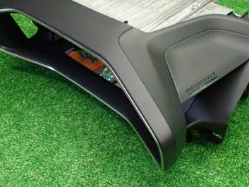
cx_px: 124
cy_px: 58
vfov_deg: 28.3
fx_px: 367
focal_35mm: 51
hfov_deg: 37.5
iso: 800
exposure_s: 1/125
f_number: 2.3
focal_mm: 5.4
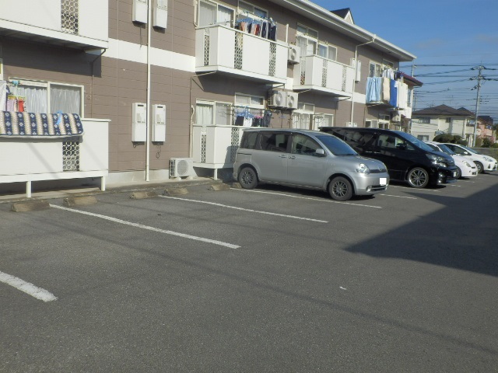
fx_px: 532
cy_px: 186
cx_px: 249
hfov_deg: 50.1
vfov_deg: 38.7
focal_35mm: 37
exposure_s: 1/200
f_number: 9.9
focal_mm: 6.6
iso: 80
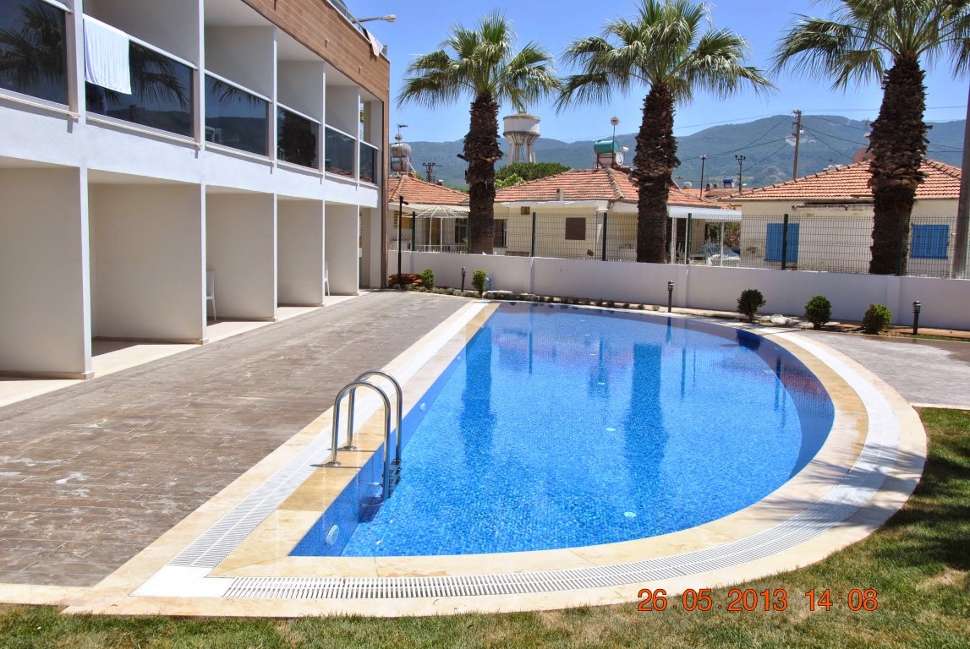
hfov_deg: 57.2
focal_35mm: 33
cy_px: 324
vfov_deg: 40.1
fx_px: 890
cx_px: 485
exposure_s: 1/250
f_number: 8
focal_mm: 22
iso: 100
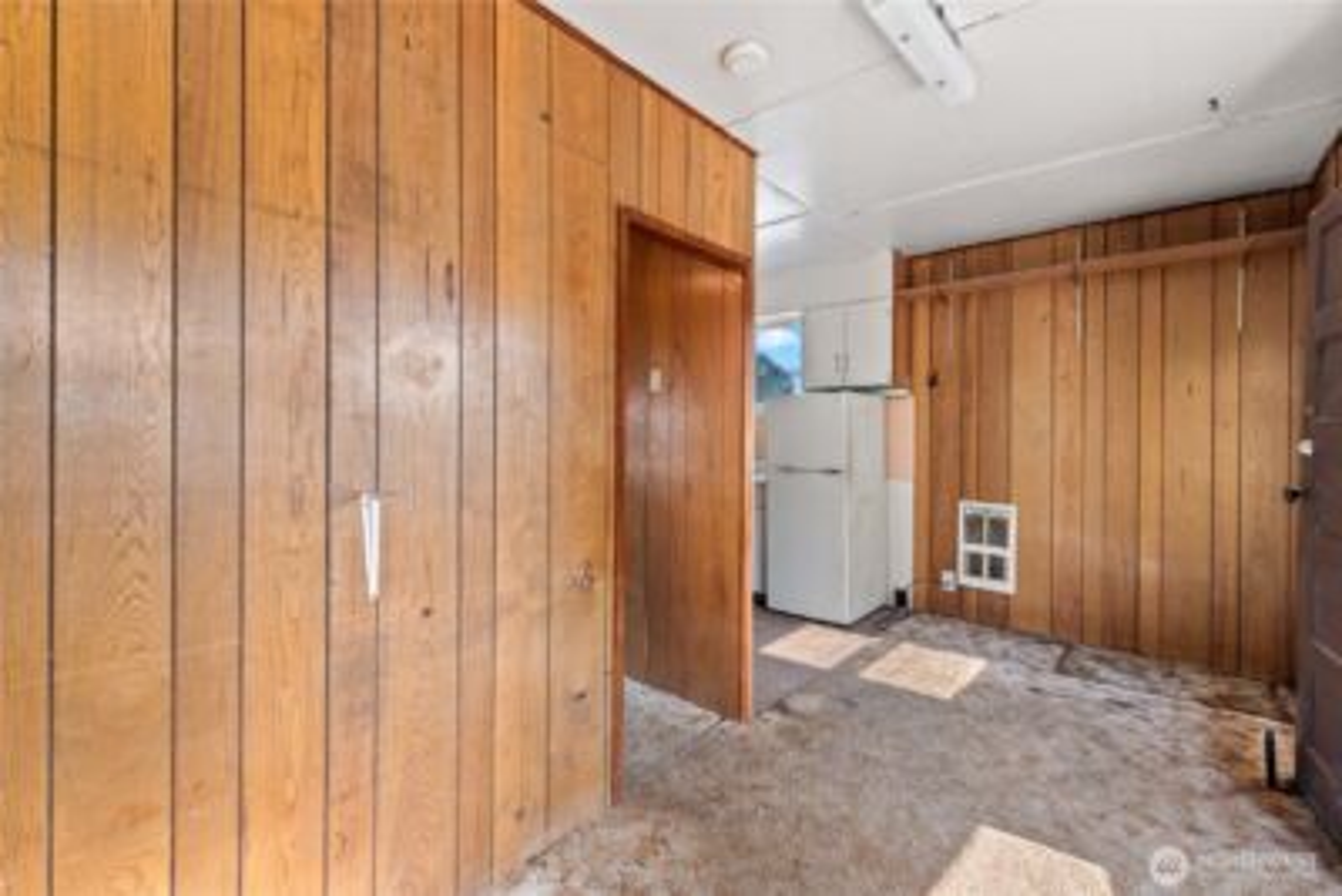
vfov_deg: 77.4
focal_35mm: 15
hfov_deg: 100.4
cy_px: 448
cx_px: 671
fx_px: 559
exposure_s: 1/10
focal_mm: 15
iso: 200
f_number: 8
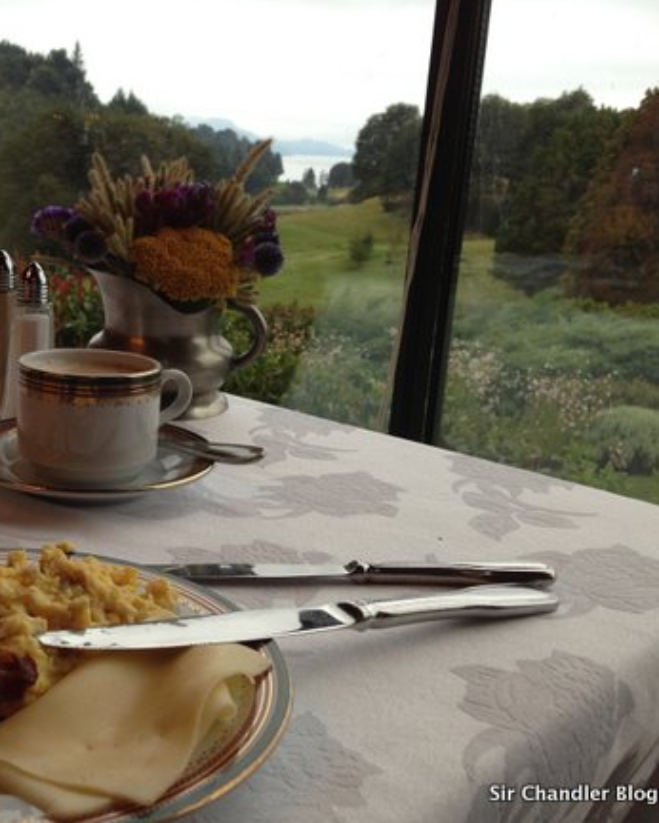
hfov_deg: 33.2
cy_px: 409
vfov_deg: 42.0
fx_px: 1072
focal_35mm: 44
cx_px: 128
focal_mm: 4.13
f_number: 2.4
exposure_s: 1/120
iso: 80
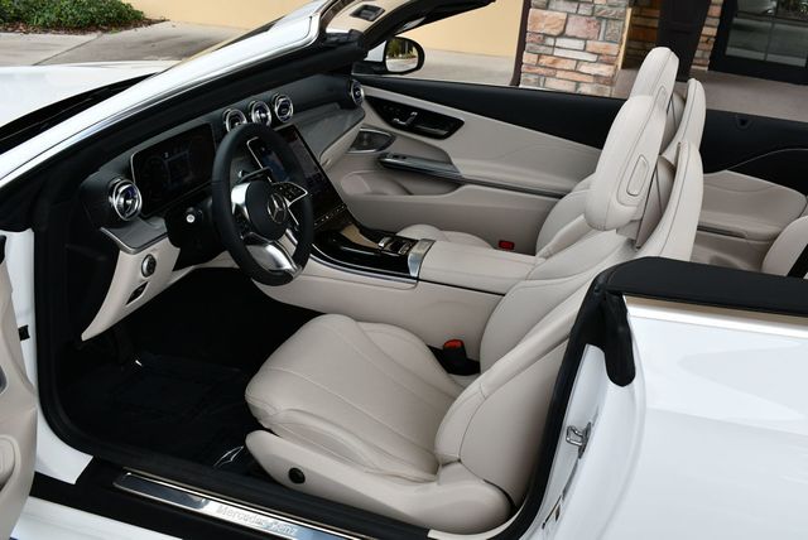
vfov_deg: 36.9
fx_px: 809
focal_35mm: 36
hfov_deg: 53.1
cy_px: 270
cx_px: 404
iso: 200
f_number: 5.6
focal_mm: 18
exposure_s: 1/250
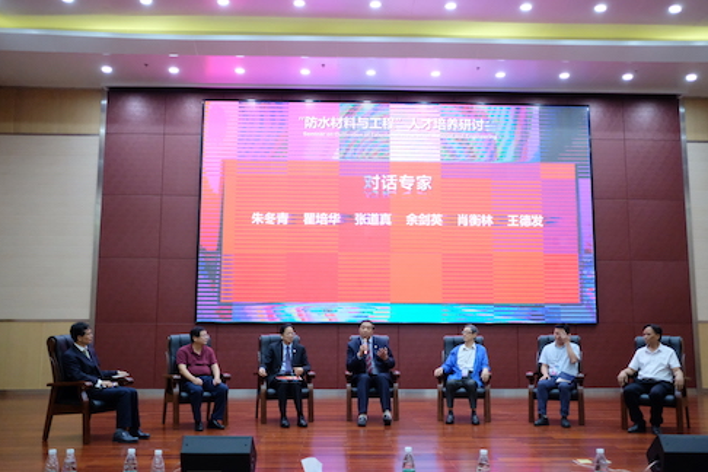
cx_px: 360
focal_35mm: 36
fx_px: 708
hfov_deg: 53.1
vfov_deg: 36.9
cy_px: 233
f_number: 2
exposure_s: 1/500
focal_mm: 23
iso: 5000
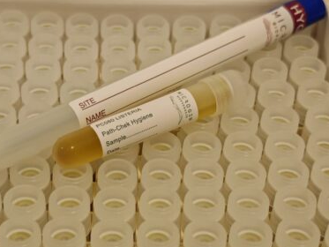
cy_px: 154
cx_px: 148
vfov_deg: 15.9
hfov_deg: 21.1
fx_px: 884
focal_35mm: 93
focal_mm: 6.83
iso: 320
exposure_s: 1/50
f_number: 1.4
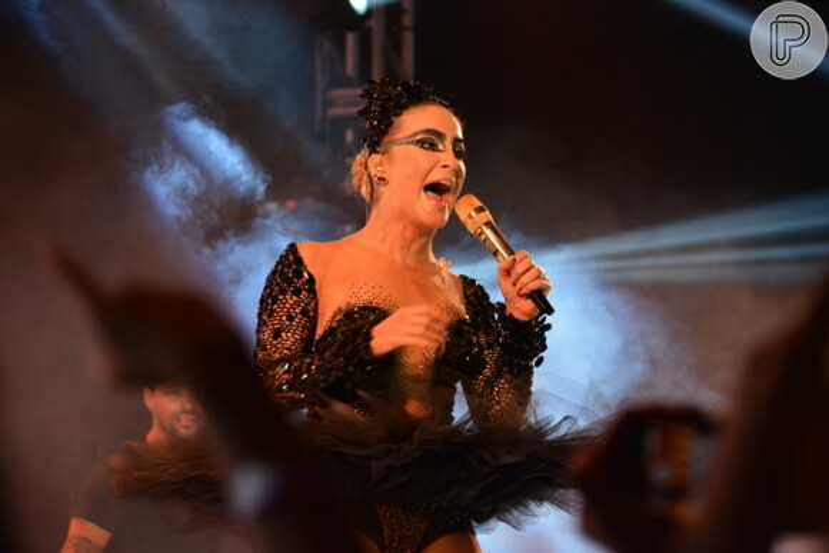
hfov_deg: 12.4
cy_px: 276
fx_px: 3800
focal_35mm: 165
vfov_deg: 8.3
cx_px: 414
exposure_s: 1/160
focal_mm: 110
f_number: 4.8
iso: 1600
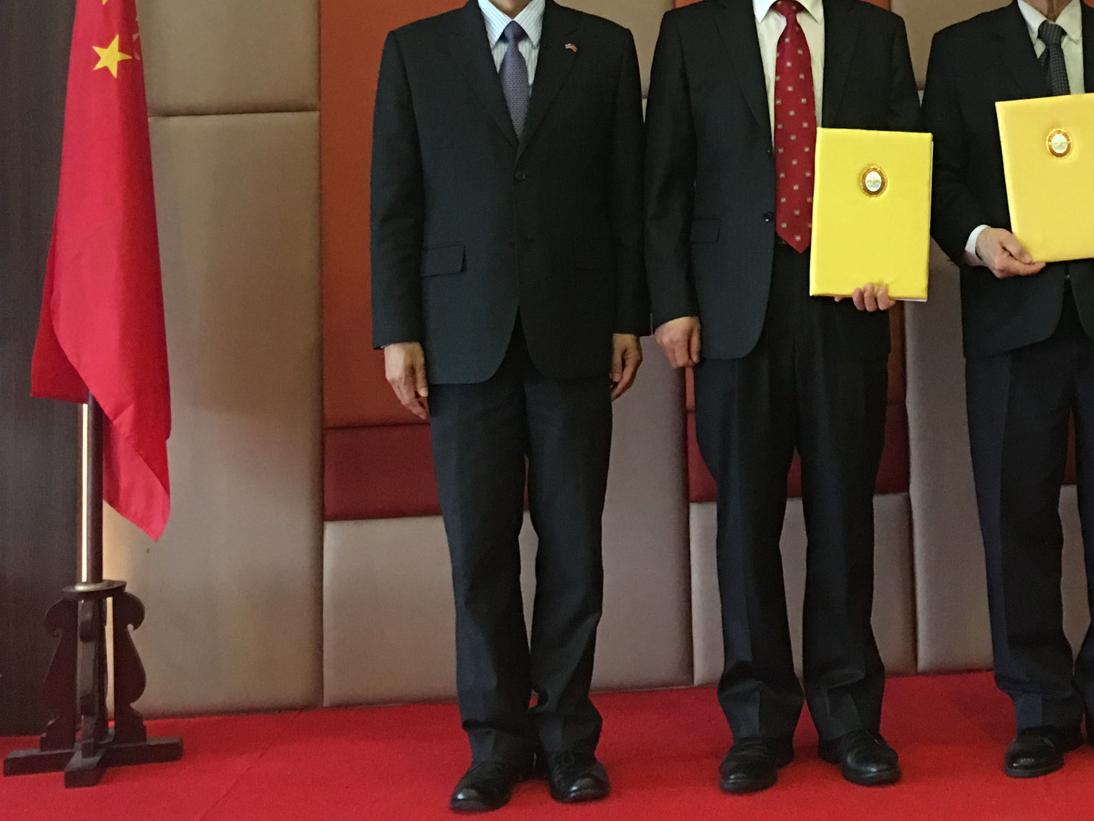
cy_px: 18
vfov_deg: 23.1
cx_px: 858
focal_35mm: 61
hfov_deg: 31.0
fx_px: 1928
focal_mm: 4.15
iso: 125
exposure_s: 1/8
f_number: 2.2
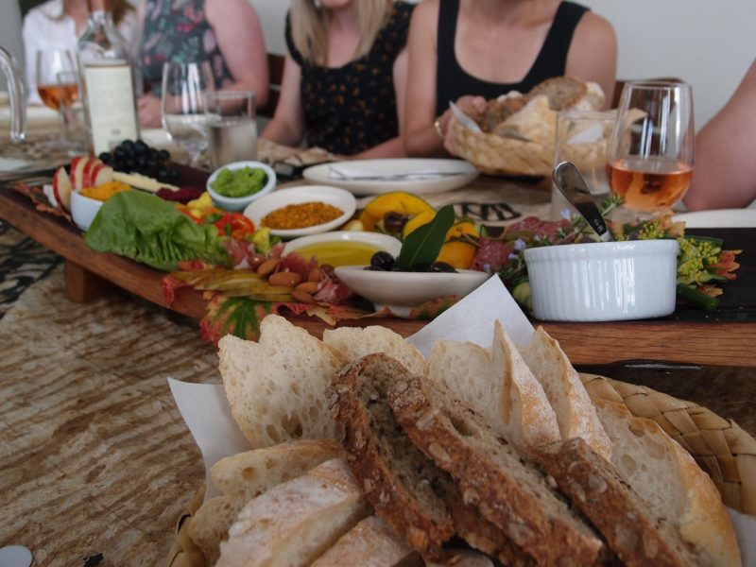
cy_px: 284
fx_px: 699
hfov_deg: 56.8
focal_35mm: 32
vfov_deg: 44.2
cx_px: 378
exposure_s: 1/100
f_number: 2.2
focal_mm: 6.87
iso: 100
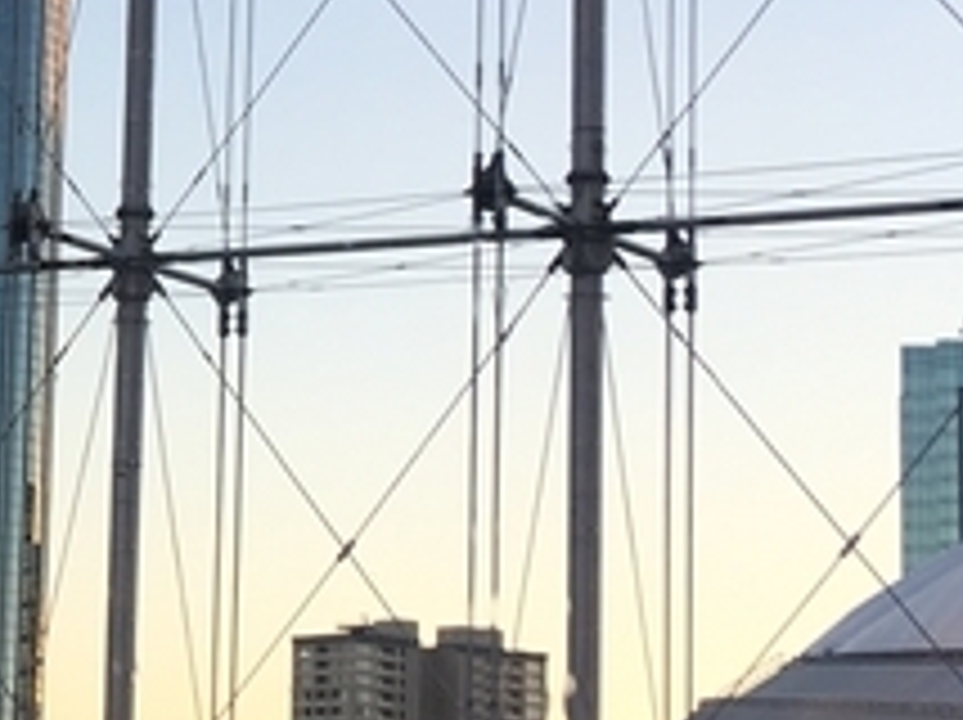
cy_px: 220
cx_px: -382
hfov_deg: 13.5
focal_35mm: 139
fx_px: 3863
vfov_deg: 10.6
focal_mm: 4.15
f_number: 2.2
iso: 25
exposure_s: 1/168
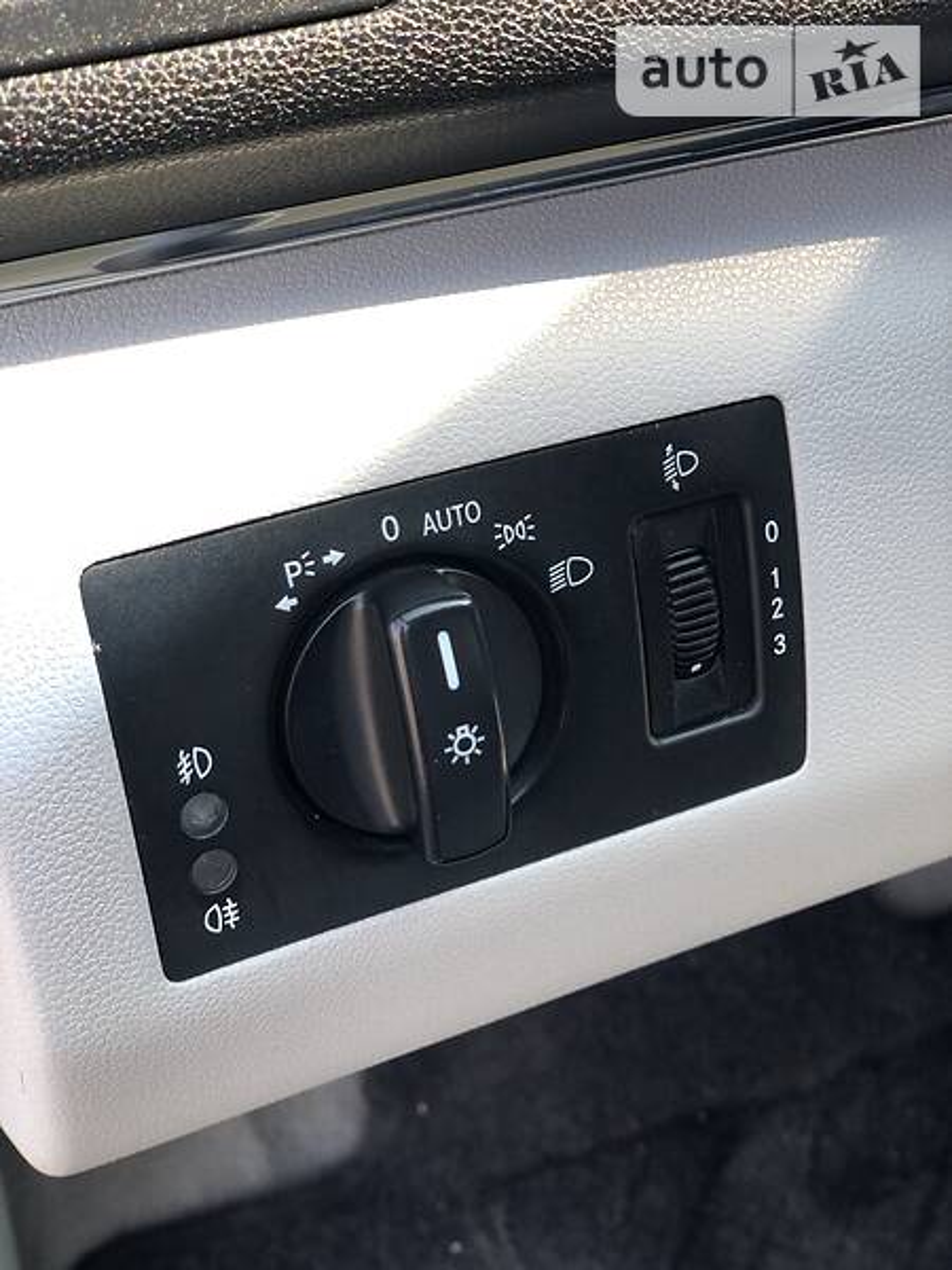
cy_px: 635
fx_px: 1907
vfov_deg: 36.8
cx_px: 476
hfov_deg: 28.0
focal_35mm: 52
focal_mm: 6
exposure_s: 1/60
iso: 20
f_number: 2.4
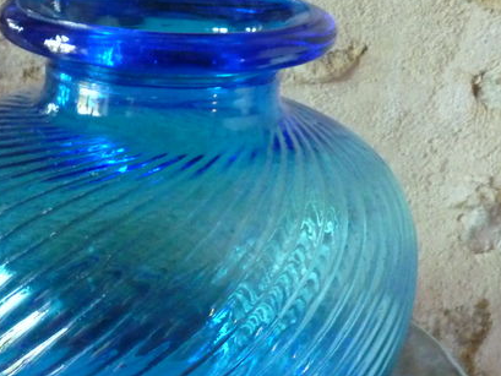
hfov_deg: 28.8
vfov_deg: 21.5
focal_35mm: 66
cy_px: 376
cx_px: 104
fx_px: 956
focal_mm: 4.8
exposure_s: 1/25
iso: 800
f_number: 2.8
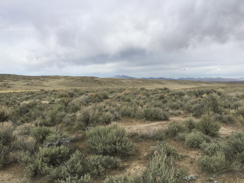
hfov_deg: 55.3
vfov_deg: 42.9
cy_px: 94
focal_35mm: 33
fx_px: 233
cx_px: 129
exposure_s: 1/1538
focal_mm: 3.3
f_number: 2.4
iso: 25
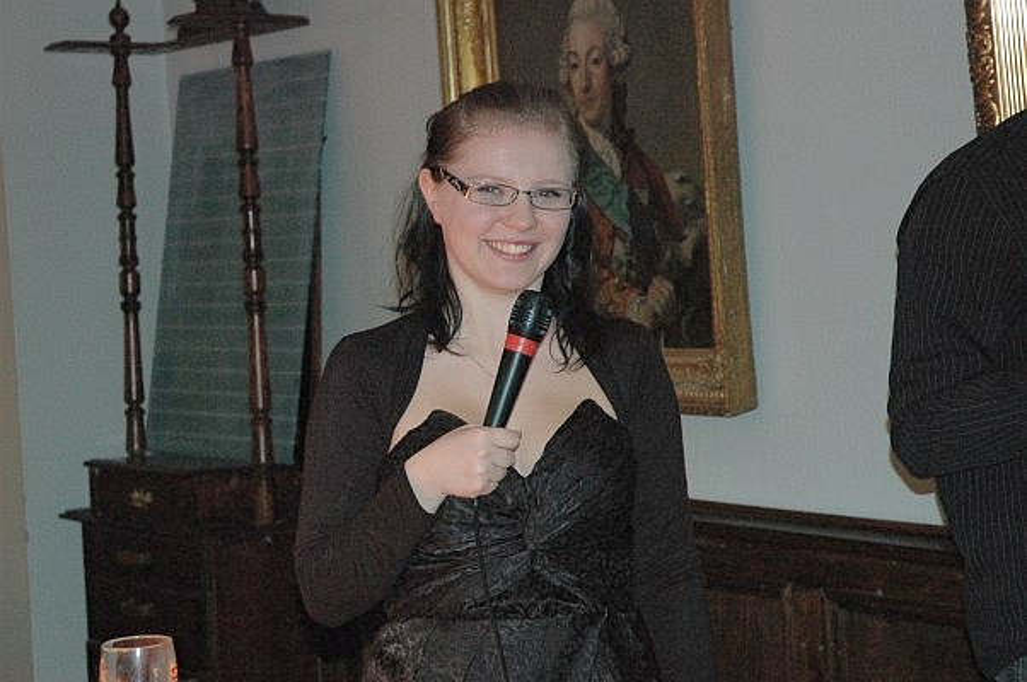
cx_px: 514
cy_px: 341
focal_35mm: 82
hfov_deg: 24.6
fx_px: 2351
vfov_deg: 16.5
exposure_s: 1/60
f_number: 5
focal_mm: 55
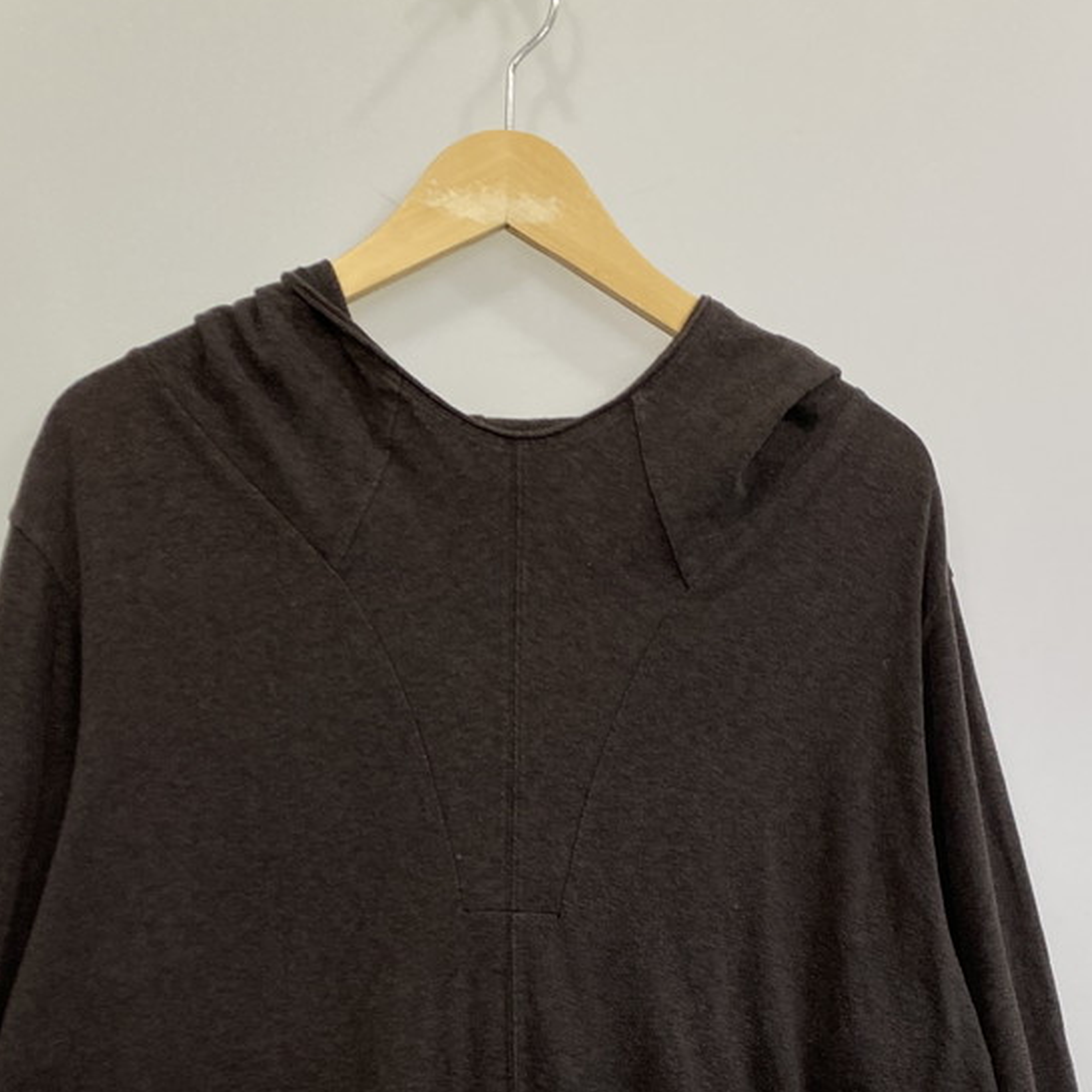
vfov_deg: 31.5
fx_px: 1820
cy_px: 1022
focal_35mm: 51
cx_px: 480
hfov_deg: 33.4
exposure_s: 1/100
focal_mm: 4.25
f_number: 1.8
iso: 125
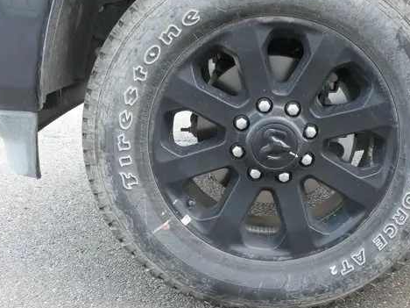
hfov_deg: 36.5
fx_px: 616
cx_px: 266
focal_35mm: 52
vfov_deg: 27.9
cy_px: 118
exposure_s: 1/40
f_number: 10
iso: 3200
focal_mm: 19
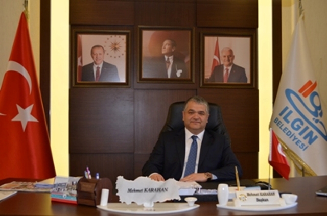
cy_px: 108
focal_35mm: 44
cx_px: 164
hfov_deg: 45.1
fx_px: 394
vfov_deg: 30.7
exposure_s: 1/60
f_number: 4.5
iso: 400
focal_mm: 29
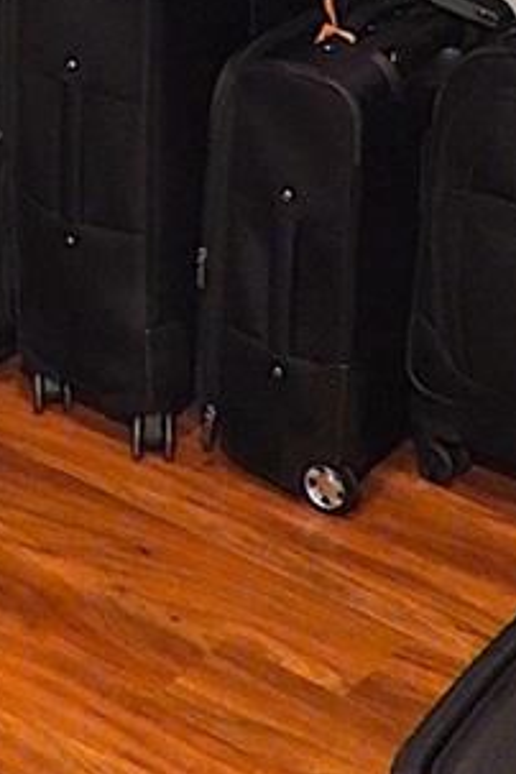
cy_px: -284
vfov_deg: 18.8
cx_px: 69
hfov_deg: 13.7
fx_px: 2128
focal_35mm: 99
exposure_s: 1/8
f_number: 2.8
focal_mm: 4.3
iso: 720
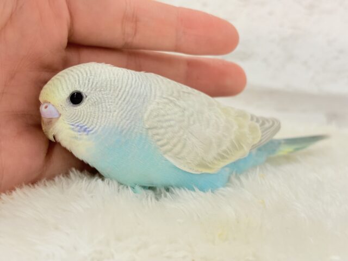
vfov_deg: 28.0
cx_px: 174
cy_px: 130
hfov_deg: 36.8
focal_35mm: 52
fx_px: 523
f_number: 1.6
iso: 125
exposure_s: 1/100
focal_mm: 5.96
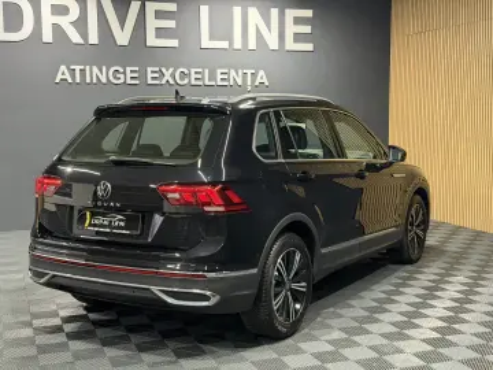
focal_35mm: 48
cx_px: 246
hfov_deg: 39.7
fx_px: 684
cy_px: 185
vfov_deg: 30.3
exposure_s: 1/50
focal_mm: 6.76
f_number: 1.78
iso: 200
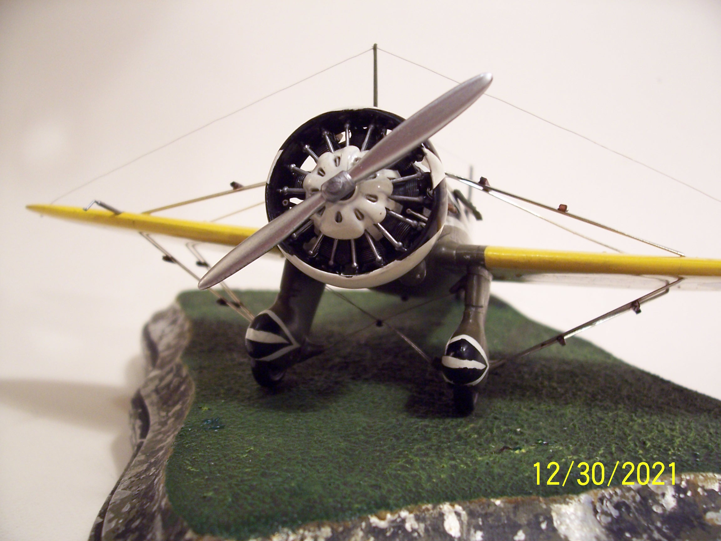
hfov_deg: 54.0
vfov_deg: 41.8
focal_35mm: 34
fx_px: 708
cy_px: 270
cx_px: 360
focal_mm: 5.6
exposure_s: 1/15
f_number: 2.7
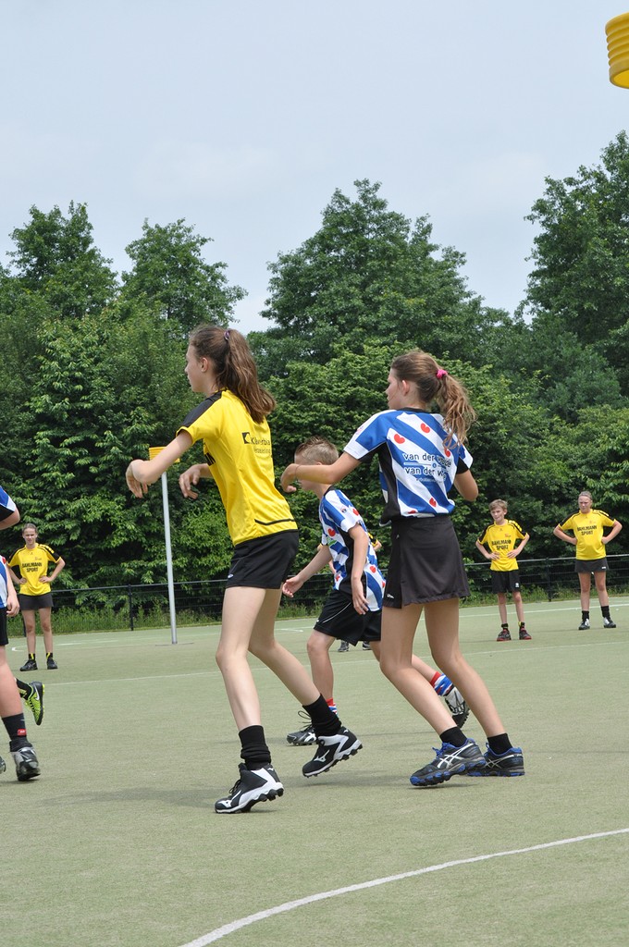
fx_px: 2168
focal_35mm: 82
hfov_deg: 16.5
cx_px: 314
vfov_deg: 24.6
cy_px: 474
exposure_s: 1/500
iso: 400
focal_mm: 55
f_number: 11
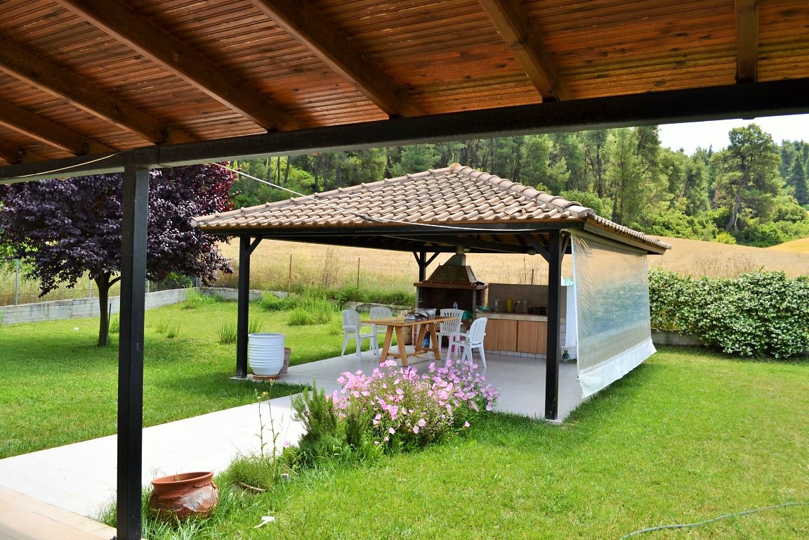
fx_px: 607
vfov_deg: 47.9
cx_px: 404
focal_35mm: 27
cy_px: 270
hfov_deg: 67.4
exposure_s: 1/160
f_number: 6.3
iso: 100
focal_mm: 18
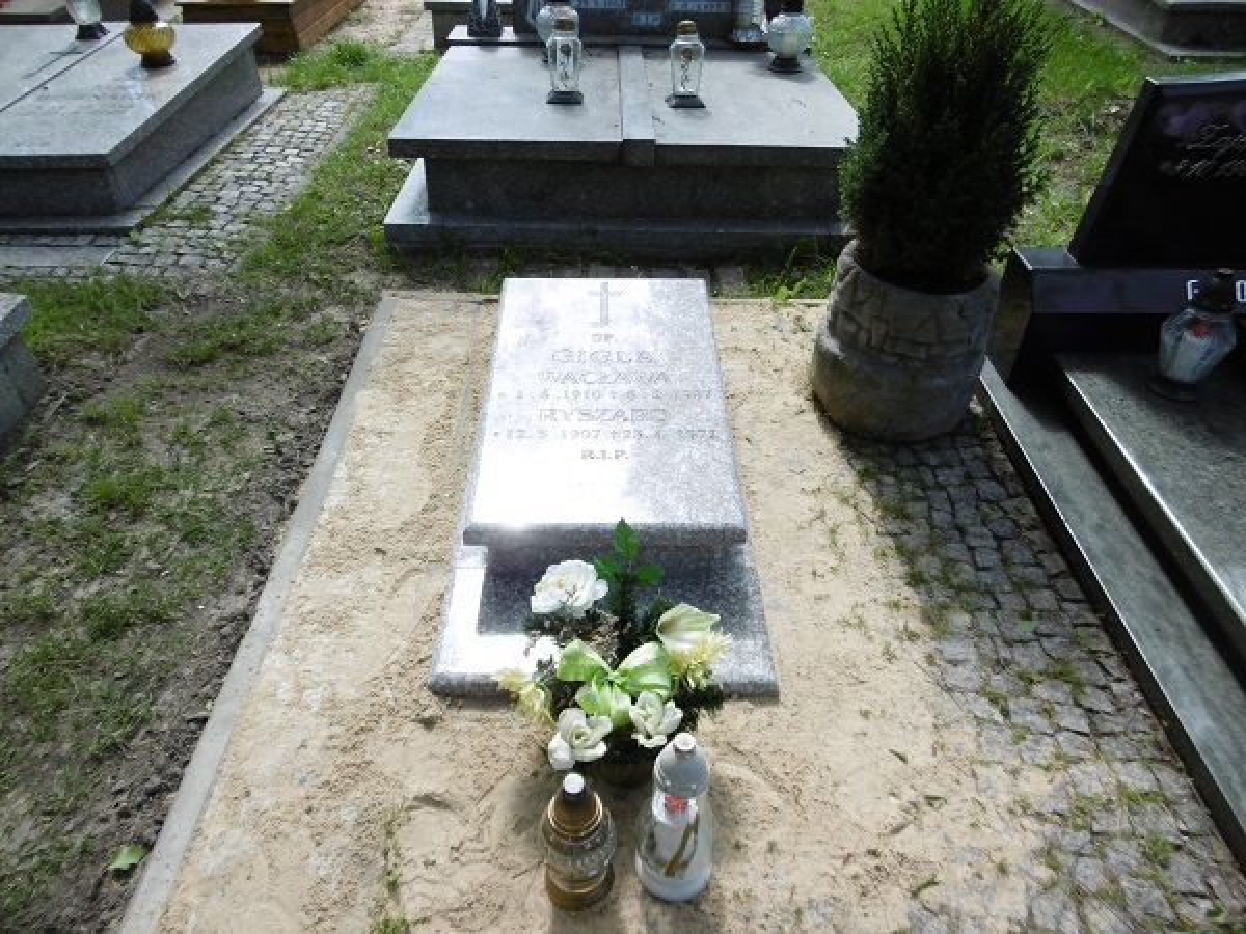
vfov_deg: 56.8
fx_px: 864
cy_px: 467
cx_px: 623
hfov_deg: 71.6
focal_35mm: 24
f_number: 3.1
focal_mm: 4.3
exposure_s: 1/400
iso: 100
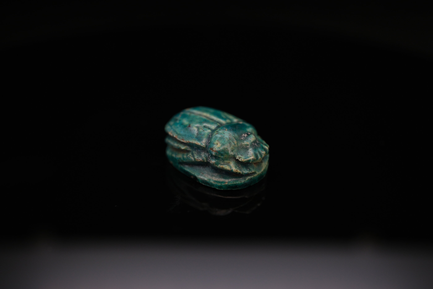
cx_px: 216
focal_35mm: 45
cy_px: 144
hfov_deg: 43.6
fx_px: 541
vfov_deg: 29.9
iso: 500
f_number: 5
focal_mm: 30
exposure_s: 1/180
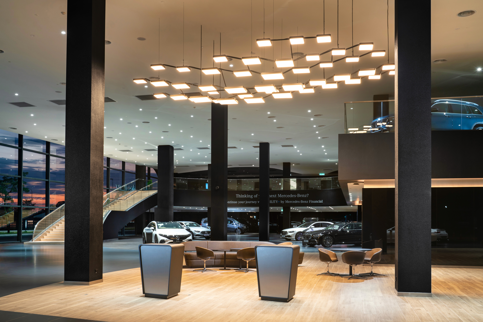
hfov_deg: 51.9
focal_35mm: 37
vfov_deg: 36.0
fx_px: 496
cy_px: 161
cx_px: 242
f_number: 8
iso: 200
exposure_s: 1/2.5
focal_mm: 37
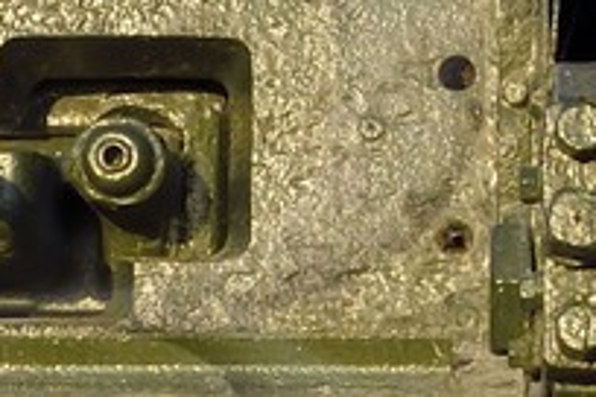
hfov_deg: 5.2
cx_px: -219
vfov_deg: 3.5
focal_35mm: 393
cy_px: 330
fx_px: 6506
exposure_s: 1/100
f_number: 14
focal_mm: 50
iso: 200
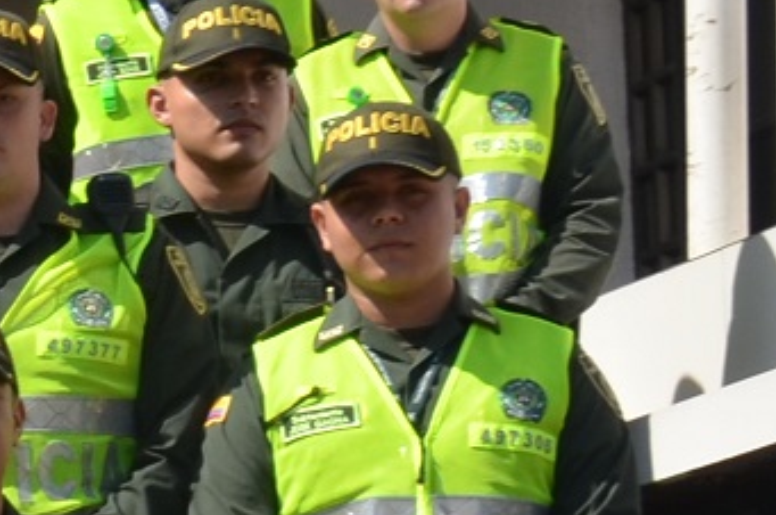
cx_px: -1302
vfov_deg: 6.0
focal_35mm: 228
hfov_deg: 8.1
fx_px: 4897
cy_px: 649
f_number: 8
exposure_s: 1/250
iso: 180
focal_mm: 21
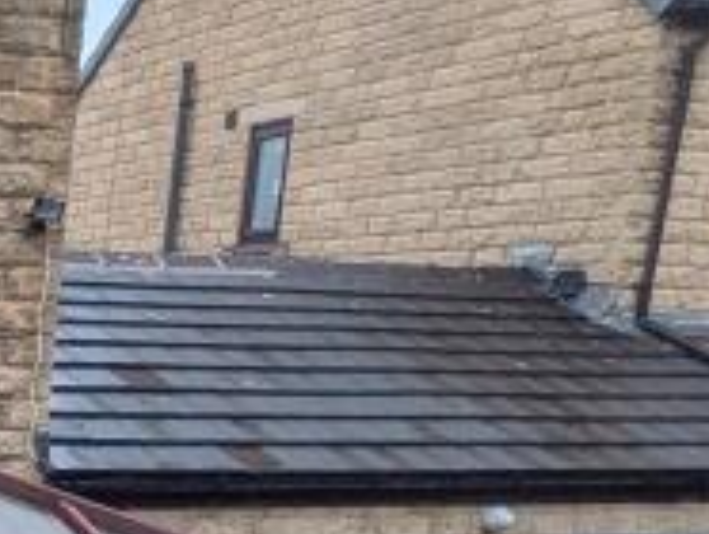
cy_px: 852
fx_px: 1579
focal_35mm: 77
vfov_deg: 17.0
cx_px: -286
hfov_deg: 22.0
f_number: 2.2
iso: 48
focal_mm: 1.83
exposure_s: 1/270
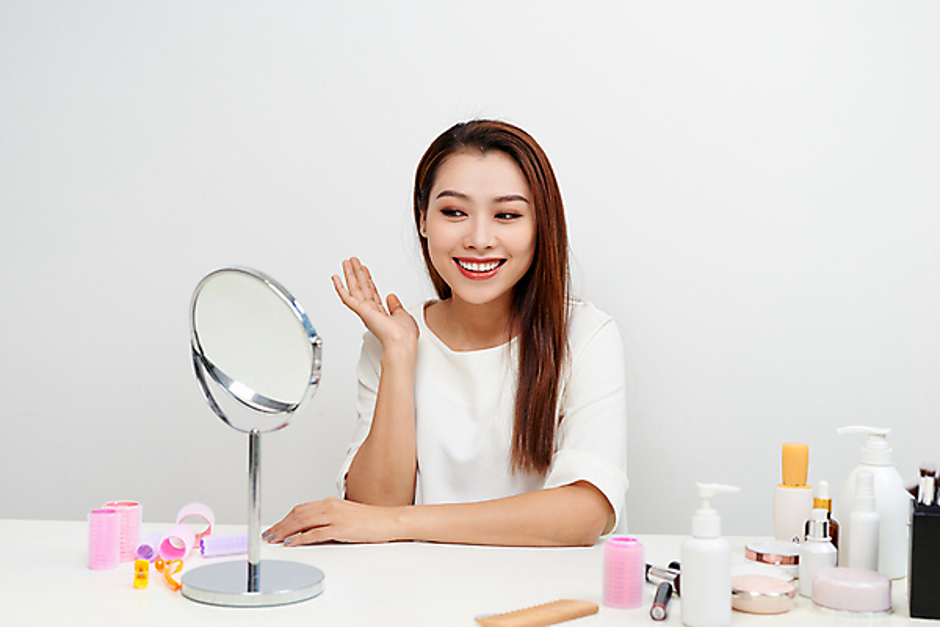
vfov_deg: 27.0
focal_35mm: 50
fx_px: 1305
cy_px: 314
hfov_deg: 39.6
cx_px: 470
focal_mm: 50
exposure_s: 1/125
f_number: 4
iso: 200
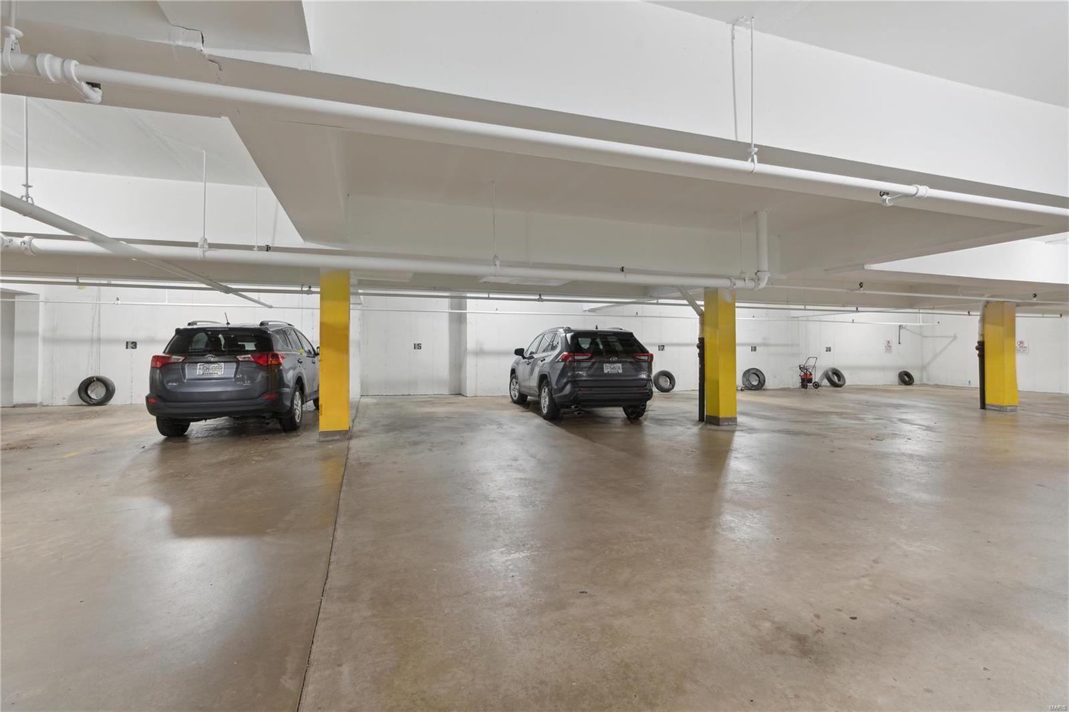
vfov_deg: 73.7
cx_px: 534
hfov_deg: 96.7
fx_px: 475
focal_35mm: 16
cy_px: 356
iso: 400
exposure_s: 1/3.33
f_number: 8
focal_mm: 16
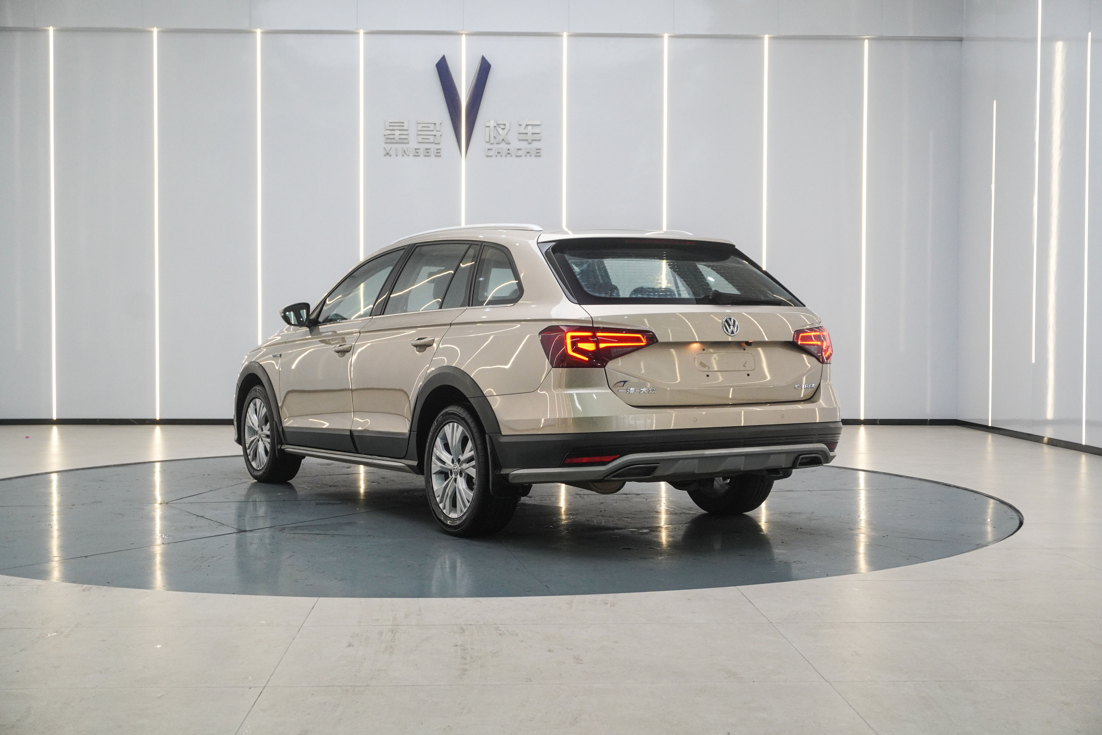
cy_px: 368
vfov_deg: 30.8
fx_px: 1331
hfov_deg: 45.0
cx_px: 551
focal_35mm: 44
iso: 1000
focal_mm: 29
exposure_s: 1/80
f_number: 6.3
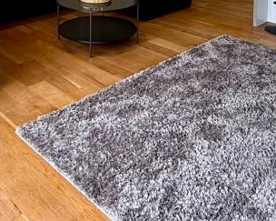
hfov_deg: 40.1
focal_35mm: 46
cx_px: 106
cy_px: -71
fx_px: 376
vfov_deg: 27.1
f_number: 2.2
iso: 200
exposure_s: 1/99
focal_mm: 2.22
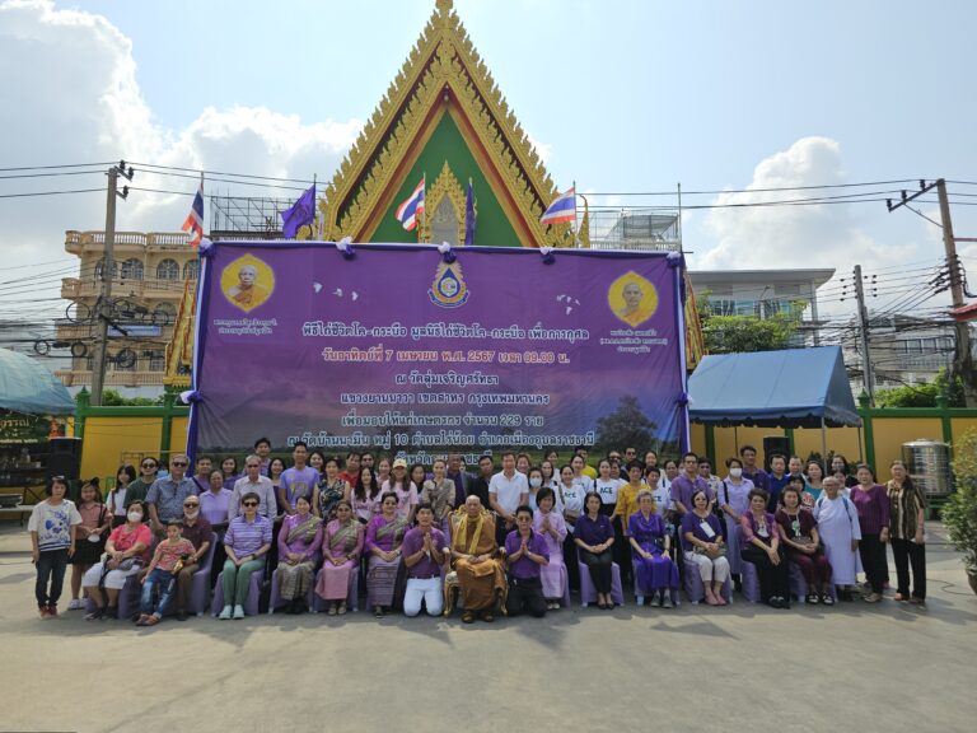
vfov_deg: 58.9
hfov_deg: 73.9
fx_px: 649
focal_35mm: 23
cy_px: 366
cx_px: 488
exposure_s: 1/1000
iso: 10
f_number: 1.7
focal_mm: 6.3
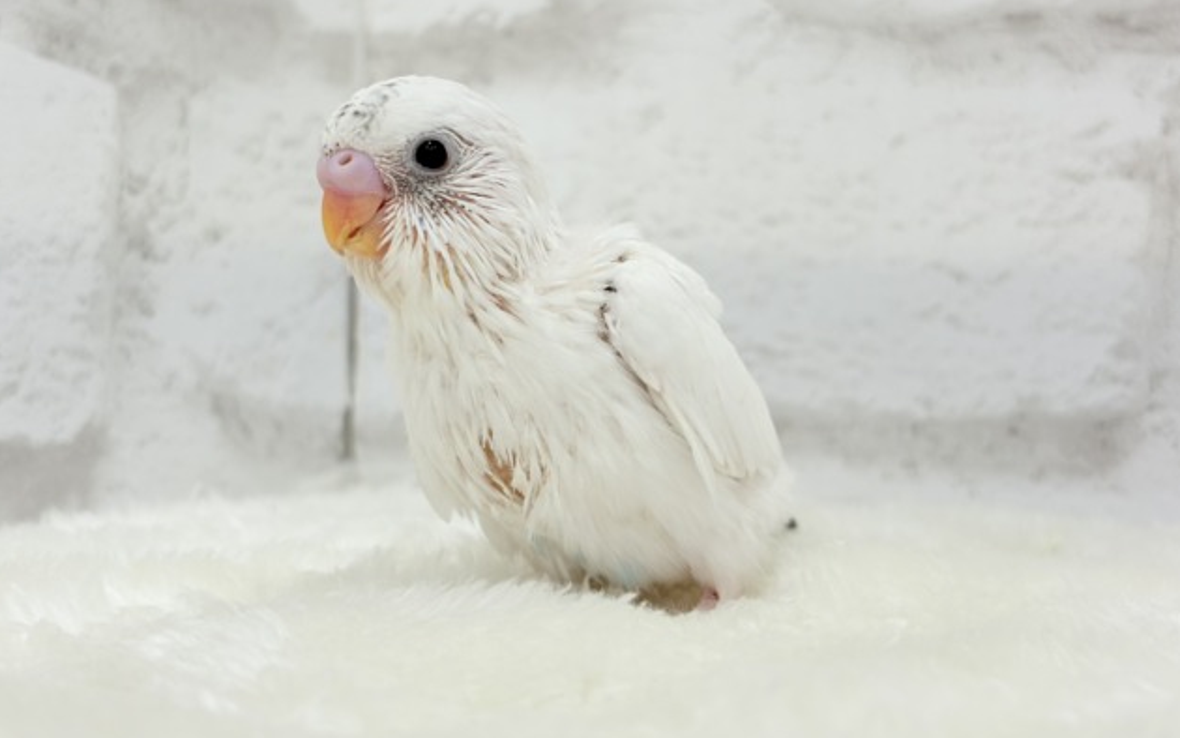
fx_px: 1801
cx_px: 594
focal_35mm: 56
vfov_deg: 23.1
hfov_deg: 36.3
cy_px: 311
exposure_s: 1/100
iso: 50
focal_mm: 5.96
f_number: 1.6
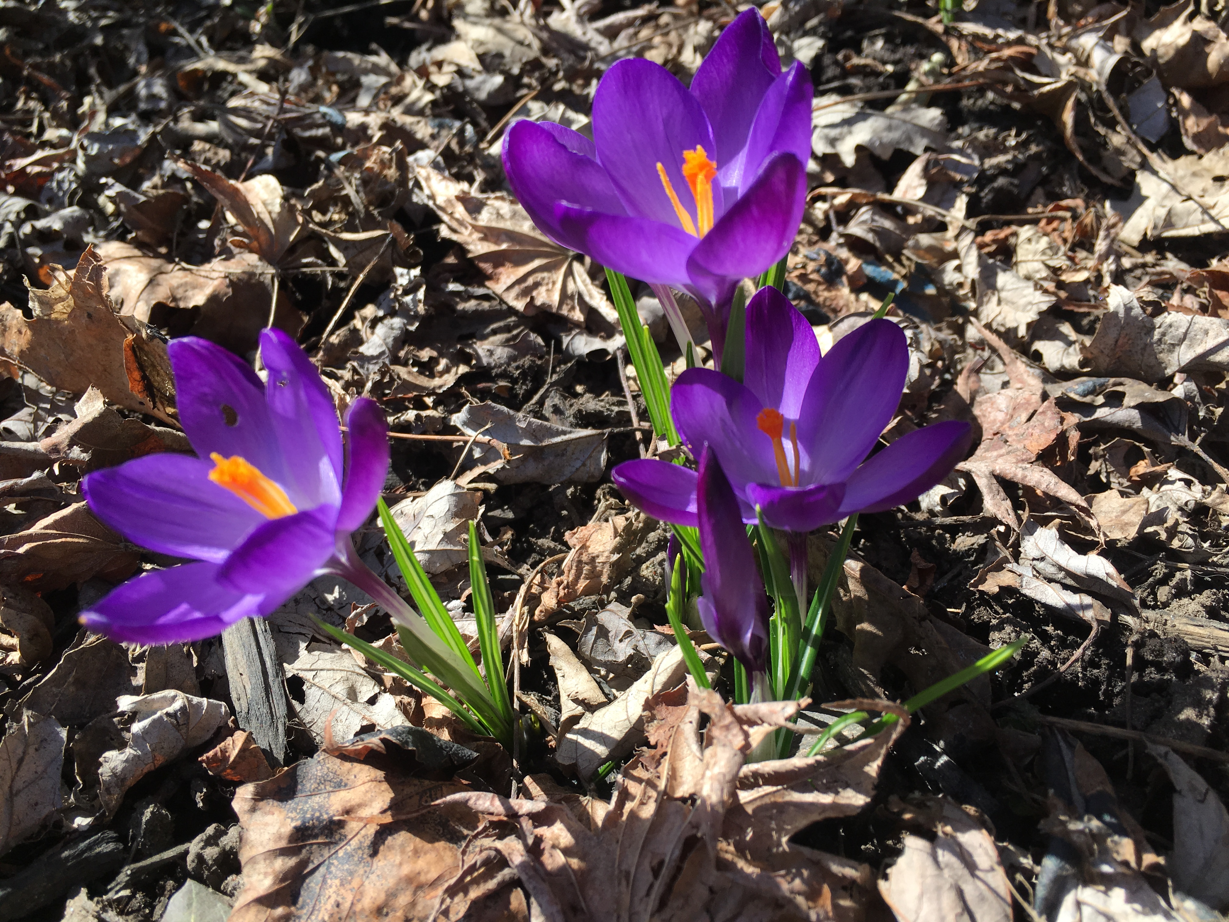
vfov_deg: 48.2
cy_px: 461
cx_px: 614
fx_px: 1030
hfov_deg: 61.7
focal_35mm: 29
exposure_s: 1/769
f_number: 2.2
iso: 25
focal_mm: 4.15
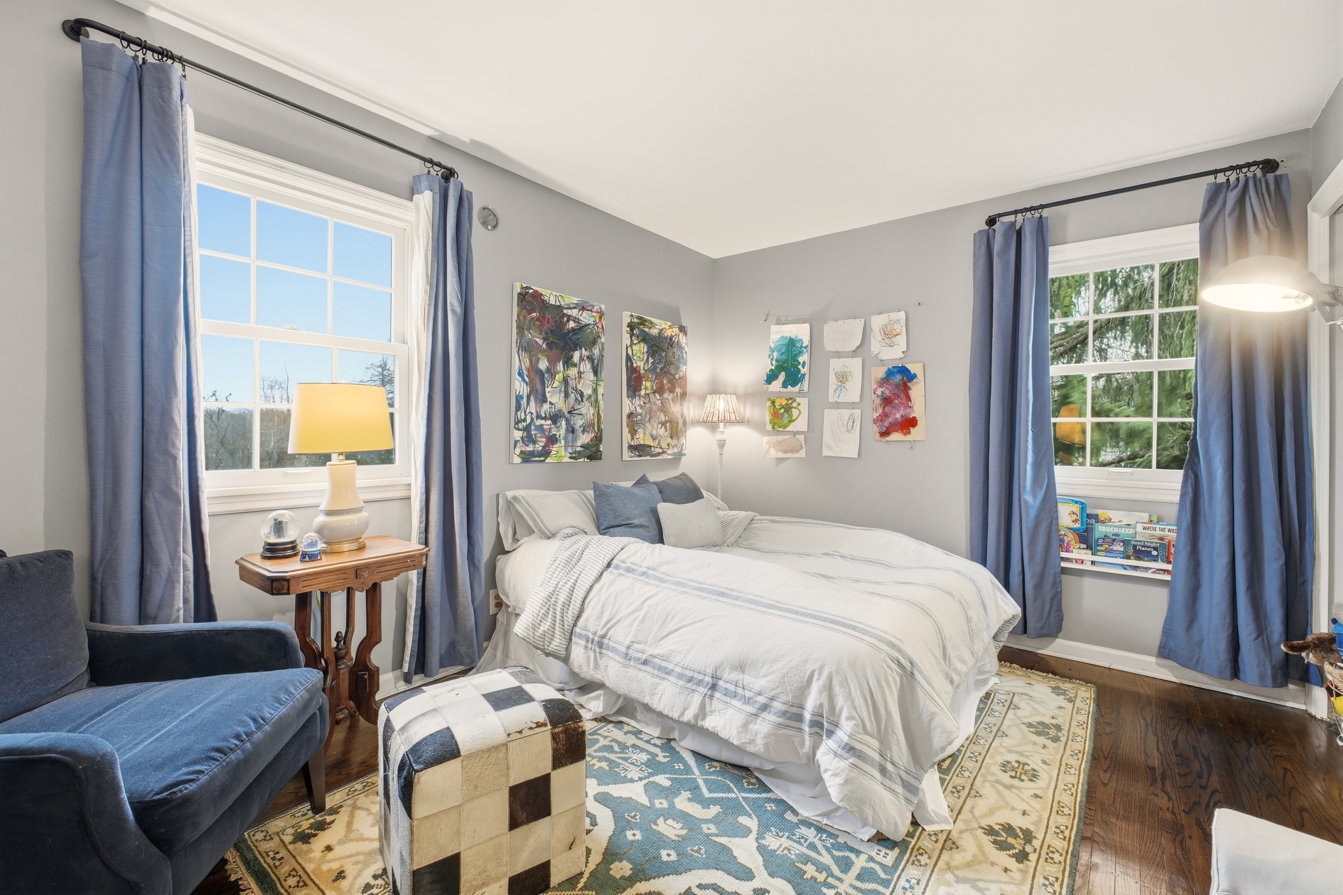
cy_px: 448
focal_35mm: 15
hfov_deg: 100.4
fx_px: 559
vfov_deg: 77.3
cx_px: 672
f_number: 9
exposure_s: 1/60
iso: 400
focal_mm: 10
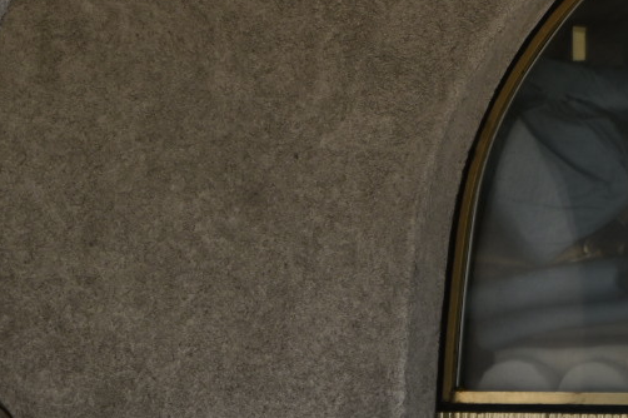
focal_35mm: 606
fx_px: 10557
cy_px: -194
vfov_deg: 2.3
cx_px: 588
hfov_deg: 3.4
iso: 180
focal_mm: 125
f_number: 6
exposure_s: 1/250
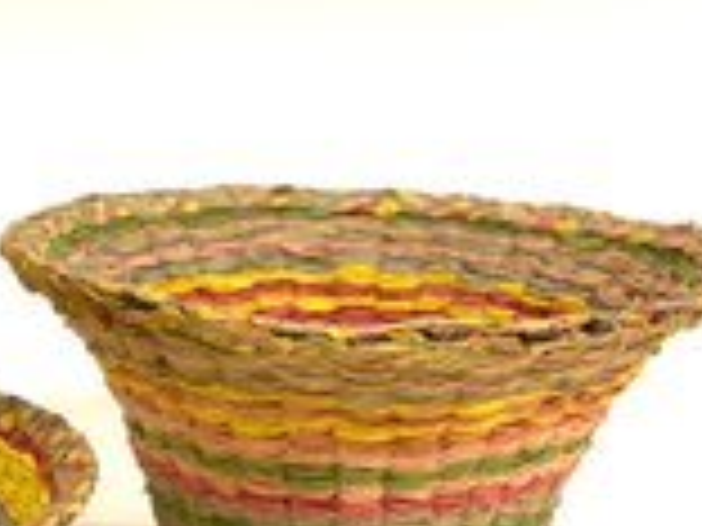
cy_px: 429
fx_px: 2312
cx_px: 16
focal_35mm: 114
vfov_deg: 12.9
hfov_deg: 16.9
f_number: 2
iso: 250
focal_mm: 6
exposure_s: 1/60
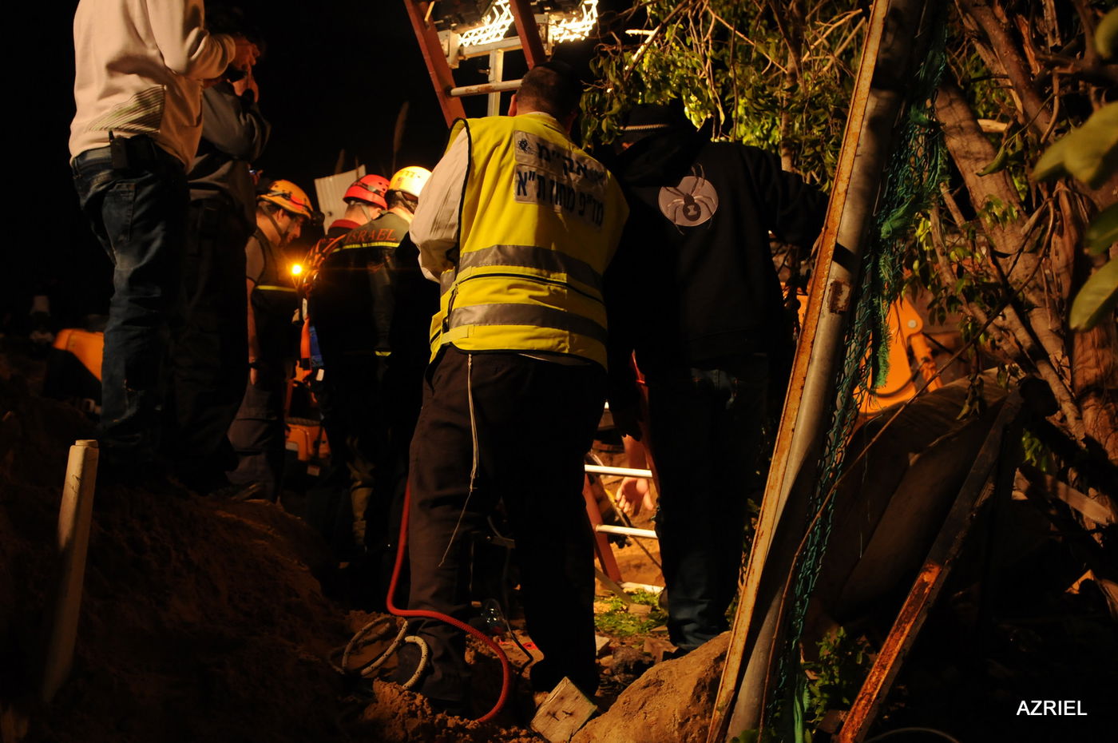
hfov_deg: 53.2
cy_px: 372
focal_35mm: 36
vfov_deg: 36.8
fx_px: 1117
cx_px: 559
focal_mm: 24
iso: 1000
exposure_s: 1/25
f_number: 4.5
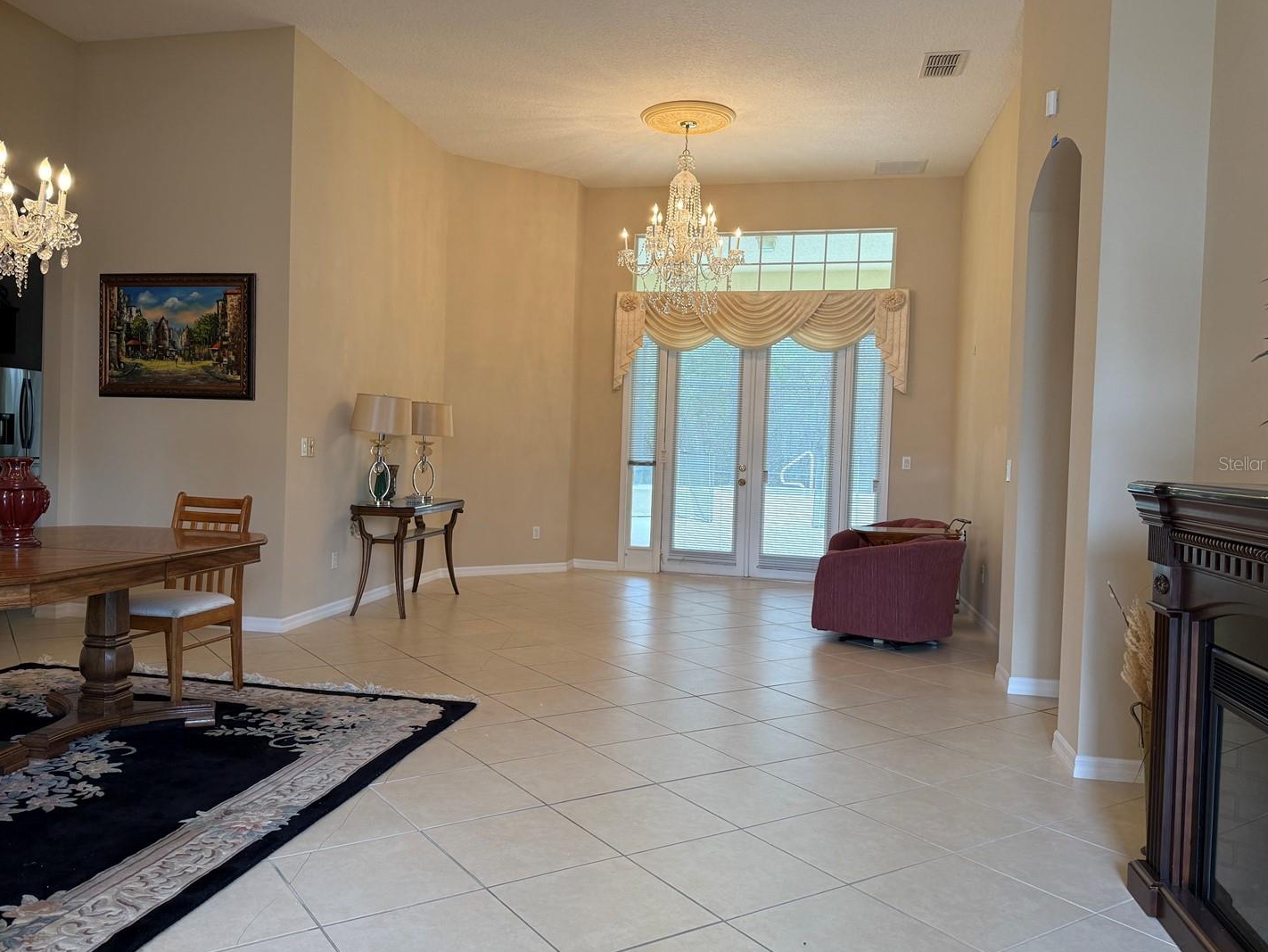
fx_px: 989
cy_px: 463
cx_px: 589
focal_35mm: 27
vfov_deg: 51.4
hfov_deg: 65.2
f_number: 1.78
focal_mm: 6.76
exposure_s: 1/120
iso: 125
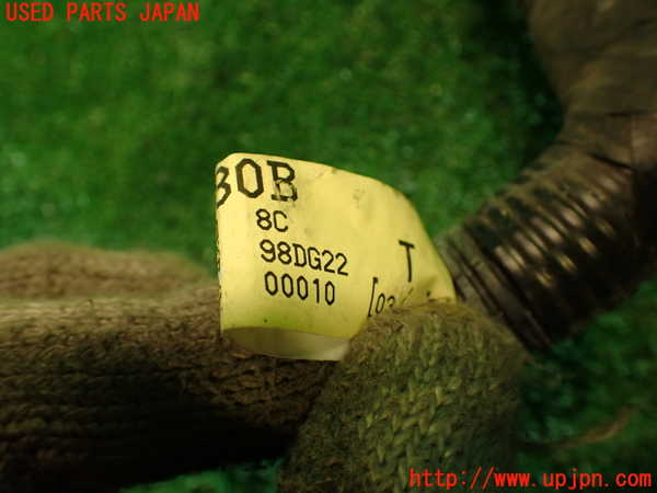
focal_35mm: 36
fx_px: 683
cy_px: 246
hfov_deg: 51.4
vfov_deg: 39.7
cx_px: 328
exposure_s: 1/40
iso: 200
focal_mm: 6.37
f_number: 2.5
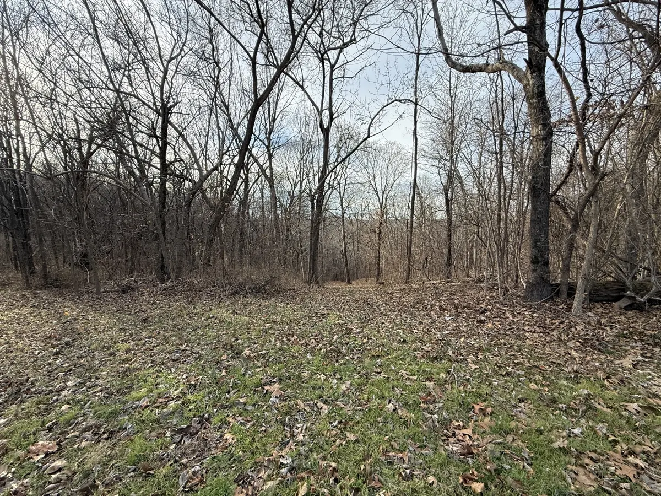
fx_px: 267
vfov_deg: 85.7
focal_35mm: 14
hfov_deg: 102.1
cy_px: 248
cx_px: 330
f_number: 2.2
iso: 64
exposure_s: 1/506
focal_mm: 2.22
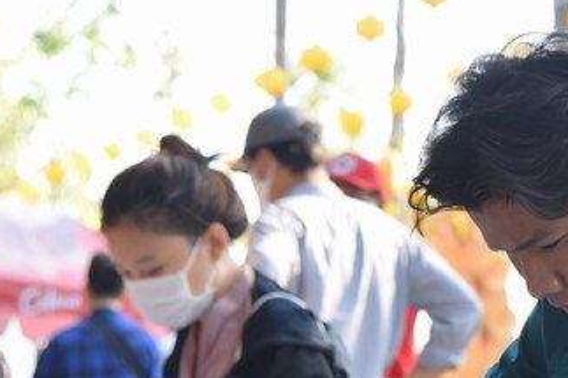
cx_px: 498
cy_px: 175
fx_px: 2066
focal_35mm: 131
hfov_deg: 15.5
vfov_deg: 10.5
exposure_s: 1/100
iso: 250
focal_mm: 65
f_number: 5
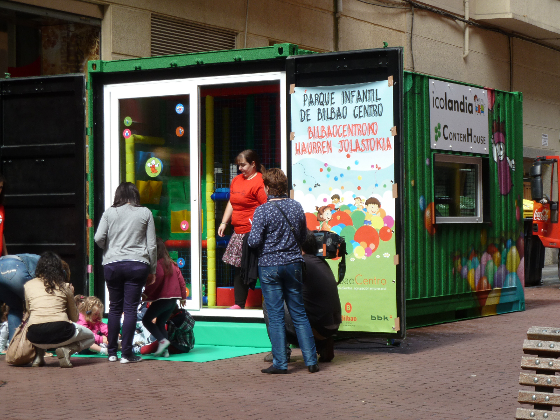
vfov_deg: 17.8
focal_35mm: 83
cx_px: 280
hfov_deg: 23.6
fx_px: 1343
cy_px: 210
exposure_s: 1/80
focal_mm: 13.7
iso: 80
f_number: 4.2
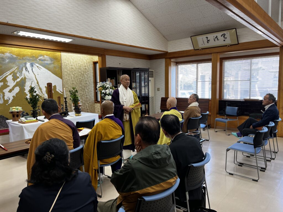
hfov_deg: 67.3
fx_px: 213
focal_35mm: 26
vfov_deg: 53.1
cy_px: 106
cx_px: 142
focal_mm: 5.7
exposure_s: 1/120
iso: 80
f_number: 1.5
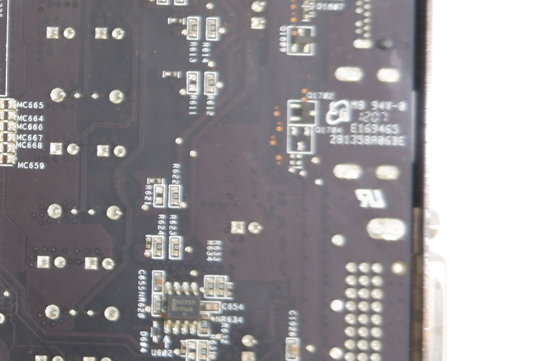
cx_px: -371
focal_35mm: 83
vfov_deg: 16.4
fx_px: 1249
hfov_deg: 19.6
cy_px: 131
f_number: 3.5
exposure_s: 1/38
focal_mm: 15
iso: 200
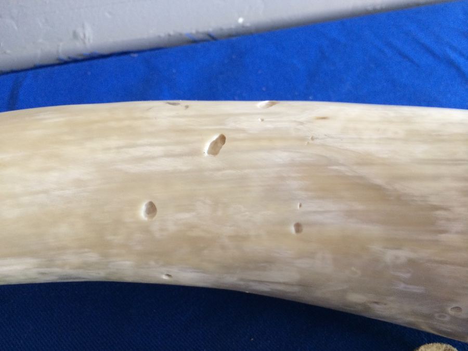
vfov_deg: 46.8
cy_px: 176
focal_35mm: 30
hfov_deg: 60.0
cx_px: 234
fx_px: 406
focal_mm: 4.12
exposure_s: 1/30
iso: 125
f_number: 2.2
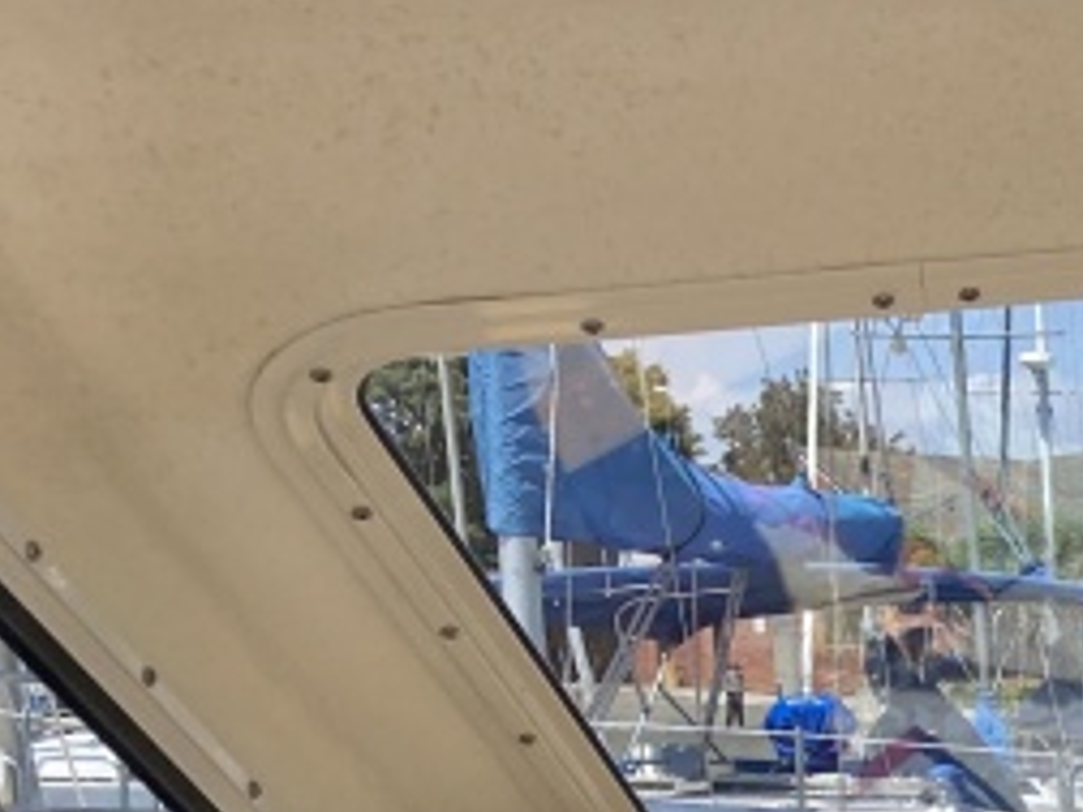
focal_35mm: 114
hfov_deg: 14.4
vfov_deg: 11.9
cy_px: 1487
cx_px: 2162
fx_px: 3567
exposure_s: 1/787
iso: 20
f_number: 1.8
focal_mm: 3.99
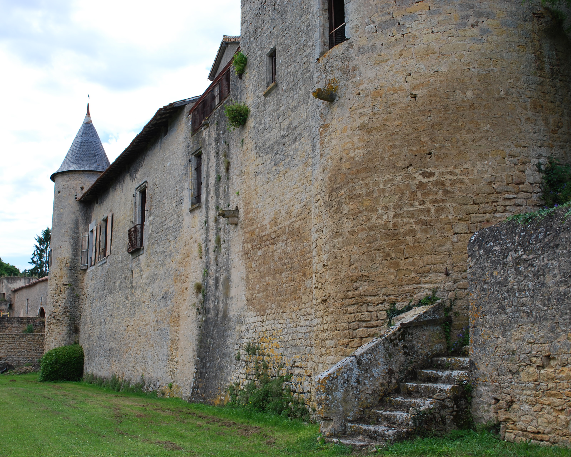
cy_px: 229
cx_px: 271
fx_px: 693
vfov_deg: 36.5
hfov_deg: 44.8
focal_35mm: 41
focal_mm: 24
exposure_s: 1/200
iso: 100
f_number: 7.1
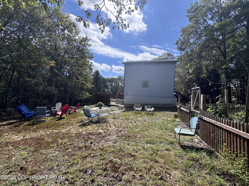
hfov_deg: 102.1
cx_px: 124
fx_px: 101
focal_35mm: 14
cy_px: 93
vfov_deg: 85.7
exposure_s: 1/1449
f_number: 2.2
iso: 50
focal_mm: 2.22
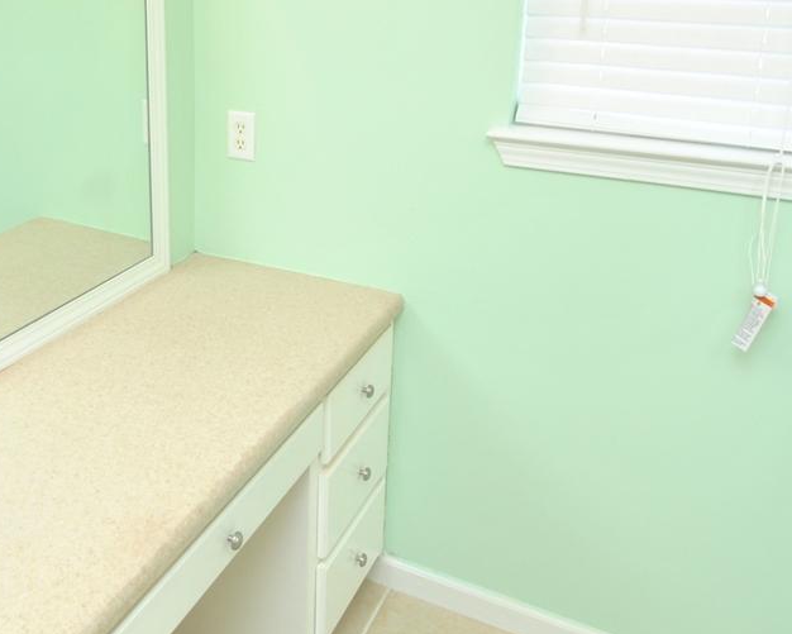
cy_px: 141
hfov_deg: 48.5
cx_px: 205
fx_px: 844
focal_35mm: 36
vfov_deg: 39.8
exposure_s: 1/10
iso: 400
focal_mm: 10
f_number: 14
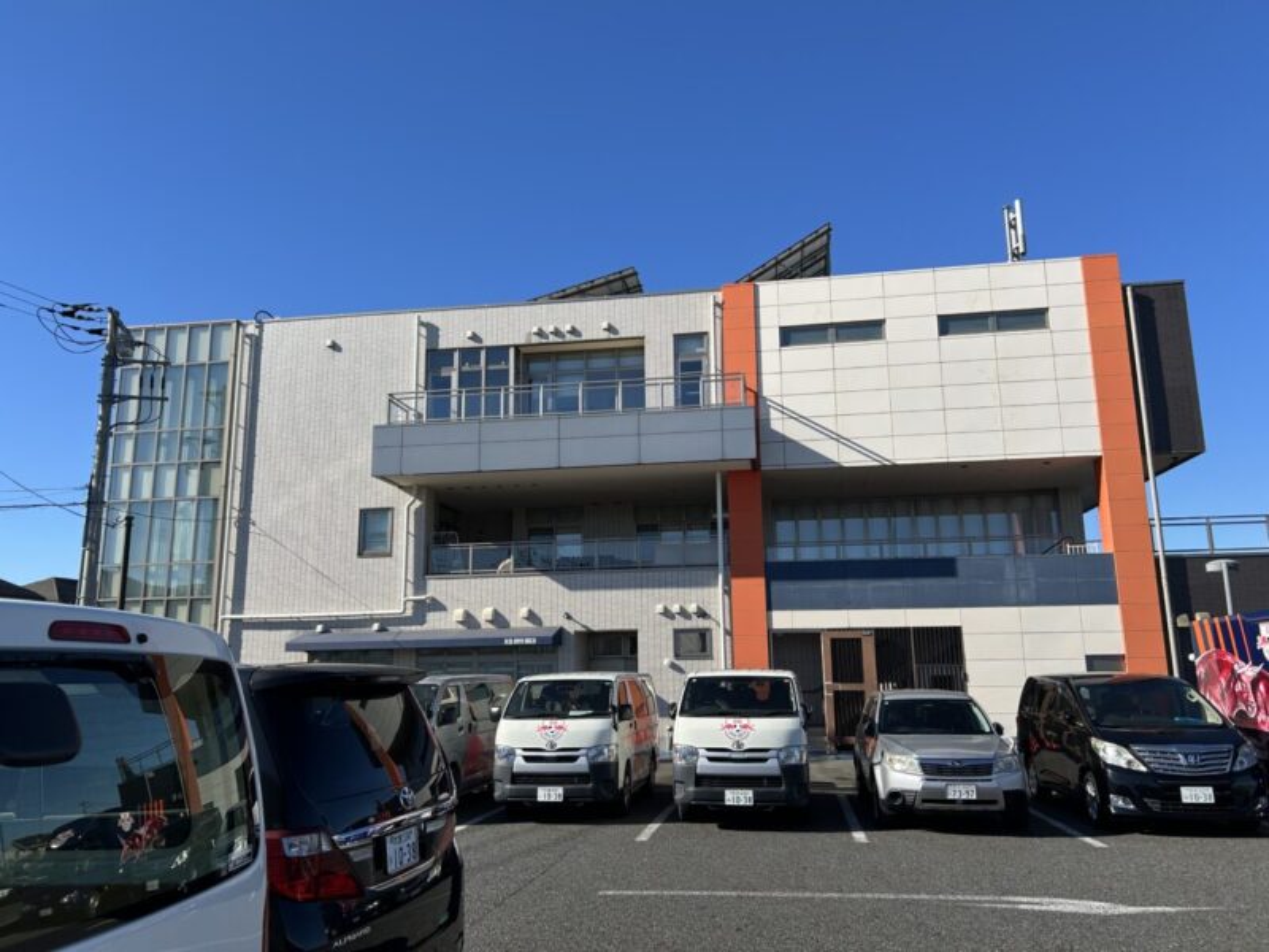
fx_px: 953
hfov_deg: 67.3
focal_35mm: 26
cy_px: 476
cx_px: 634
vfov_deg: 53.1
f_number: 1.5
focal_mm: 5.7
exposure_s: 1/3831
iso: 50
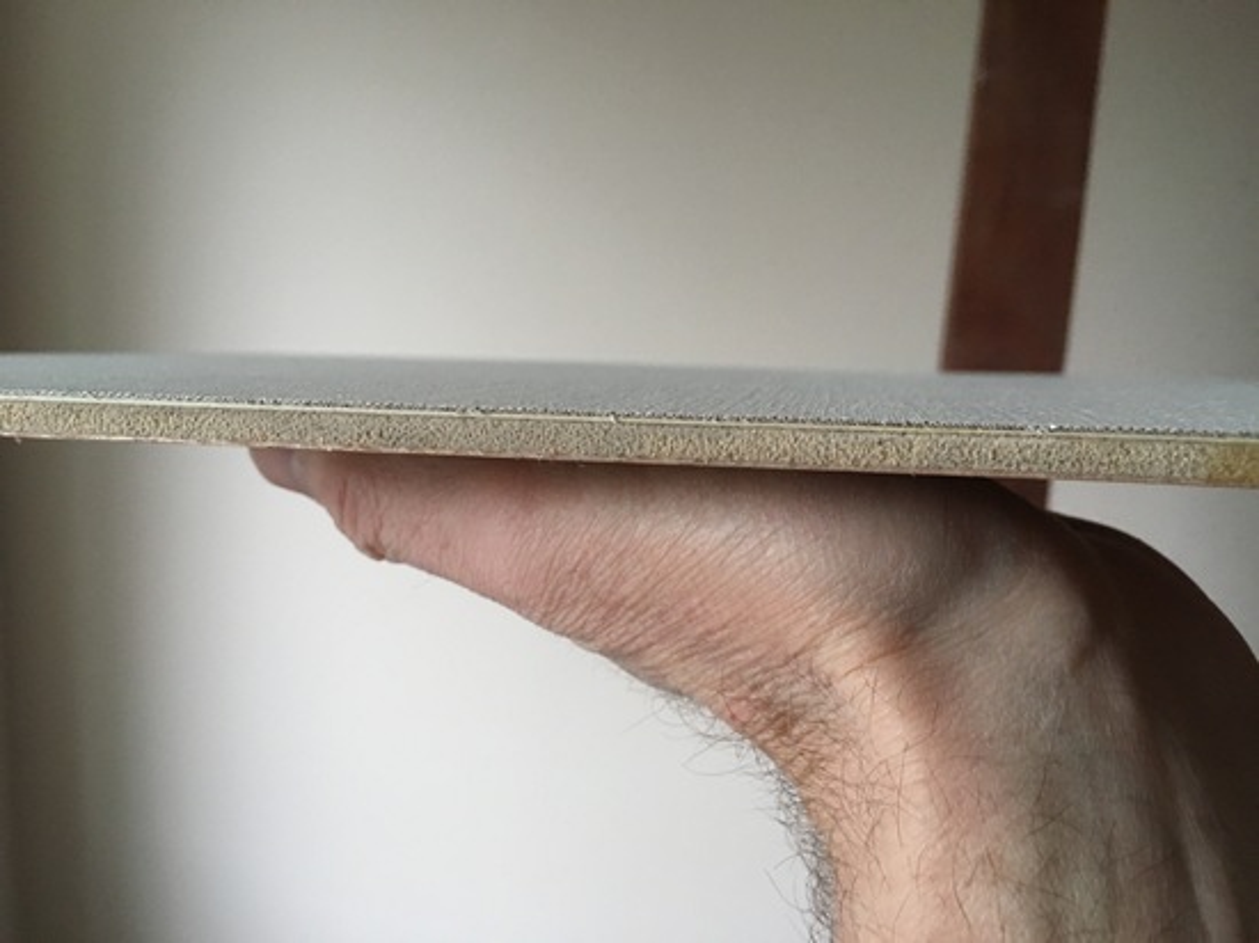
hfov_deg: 61.7
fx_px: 1054
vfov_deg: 48.2
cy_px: 472
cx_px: 630
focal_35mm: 29
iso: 100
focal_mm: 4.15
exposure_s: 1/30
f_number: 2.2
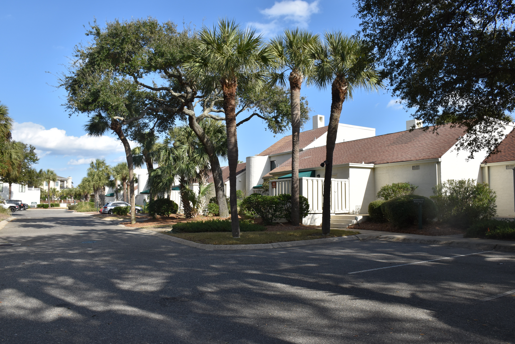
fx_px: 386
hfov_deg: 67.4
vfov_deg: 47.9
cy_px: 172
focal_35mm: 27
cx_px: 258
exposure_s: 1/400
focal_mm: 18
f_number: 10
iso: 200
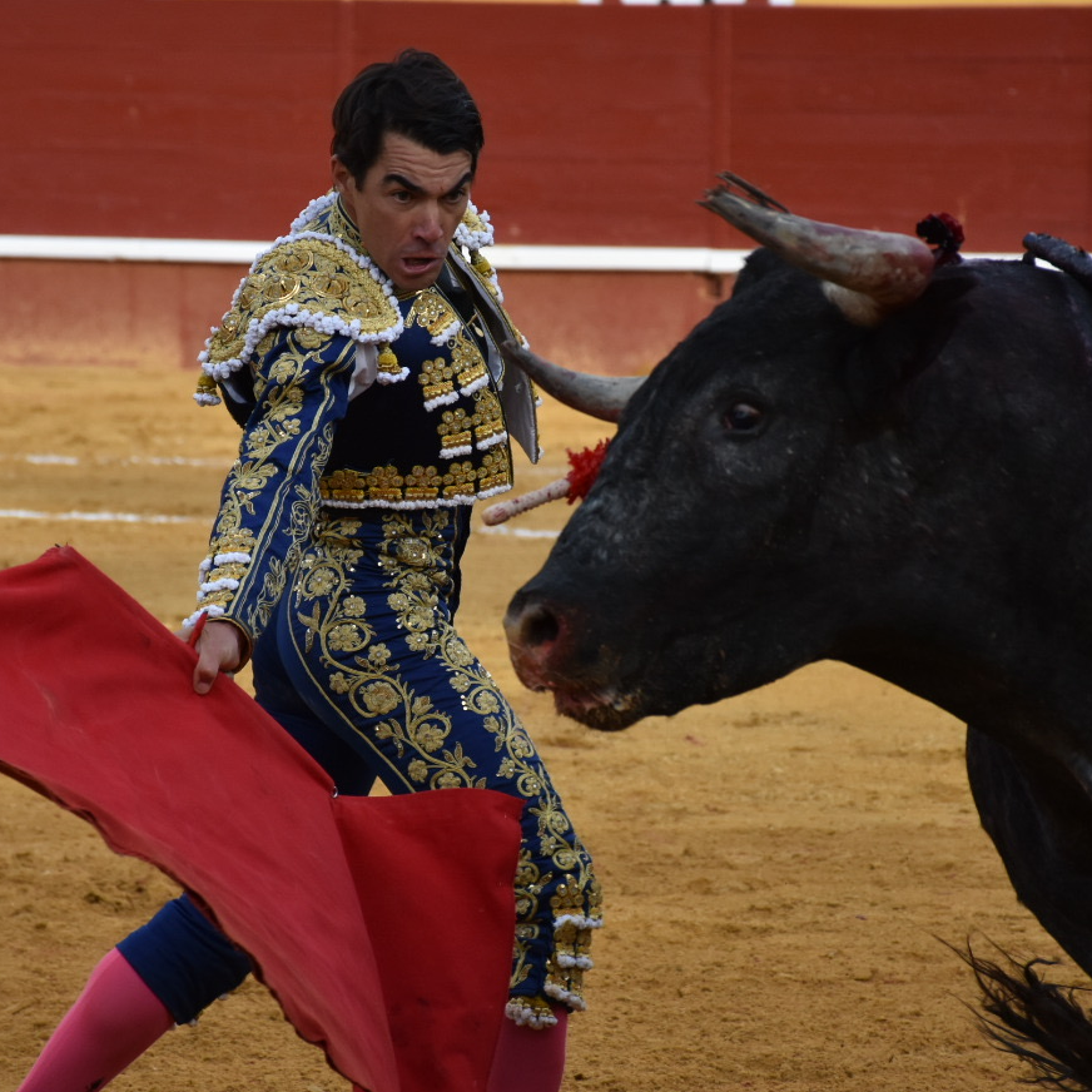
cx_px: 527
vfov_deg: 6.1
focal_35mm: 289
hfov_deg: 6.1
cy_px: 565
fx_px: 10315
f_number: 5.6
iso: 640
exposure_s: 1/1000
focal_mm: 122
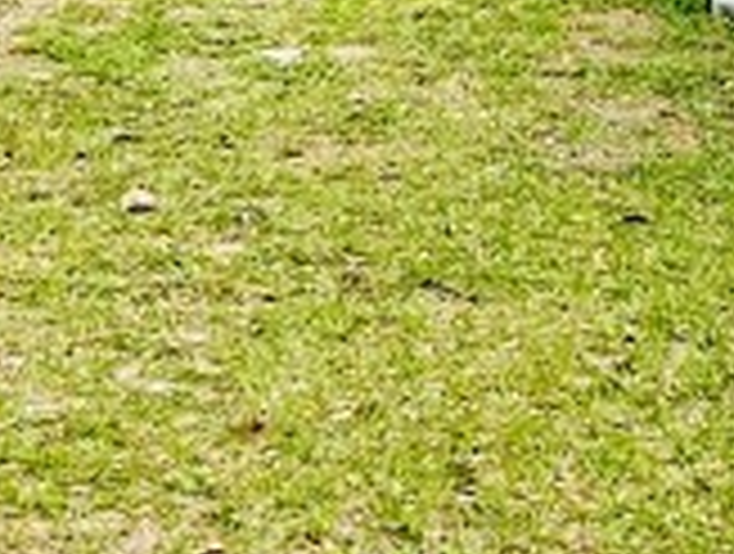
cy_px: -622
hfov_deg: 12.1
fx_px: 3464
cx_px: 437
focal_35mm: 163
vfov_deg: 8.6
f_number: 1.5
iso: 50
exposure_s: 1/3704
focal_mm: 5.7
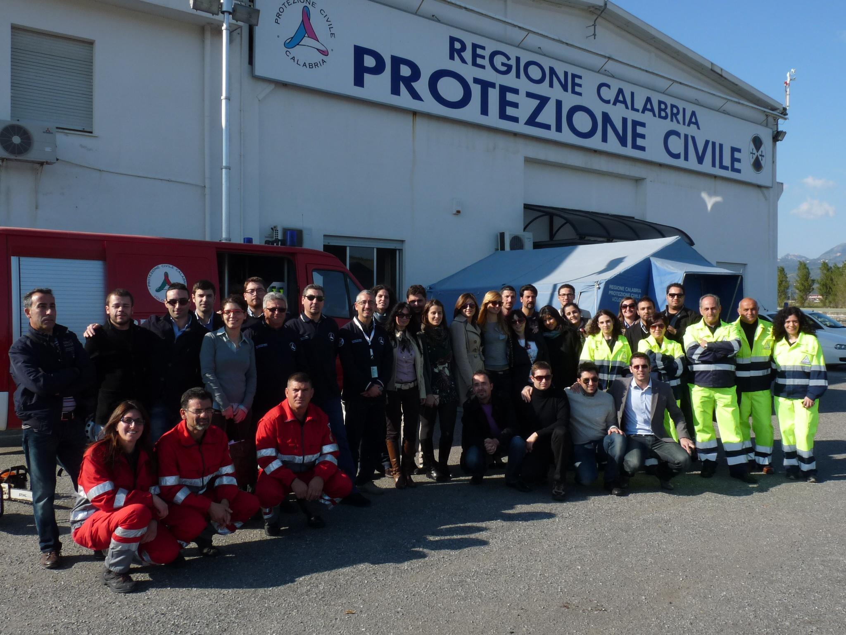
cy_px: 318
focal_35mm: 30
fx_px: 733
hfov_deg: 60.0
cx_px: 423
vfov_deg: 46.8
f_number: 5.6
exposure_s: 1/400
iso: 100
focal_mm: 4.8
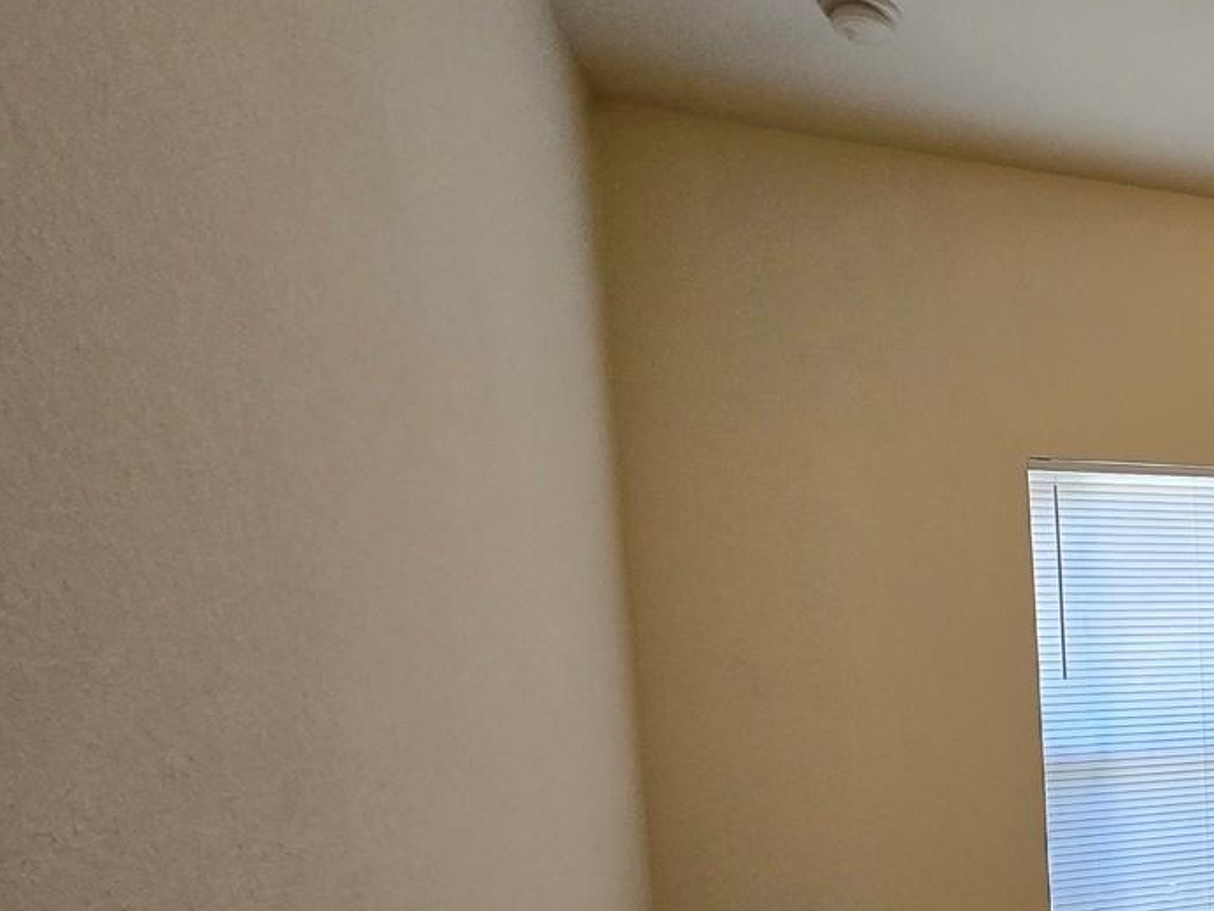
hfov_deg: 44.2
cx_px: 1366
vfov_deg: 44.1
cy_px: 757
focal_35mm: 30
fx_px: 1052
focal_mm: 1.7
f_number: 2.2
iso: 125
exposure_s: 1/60
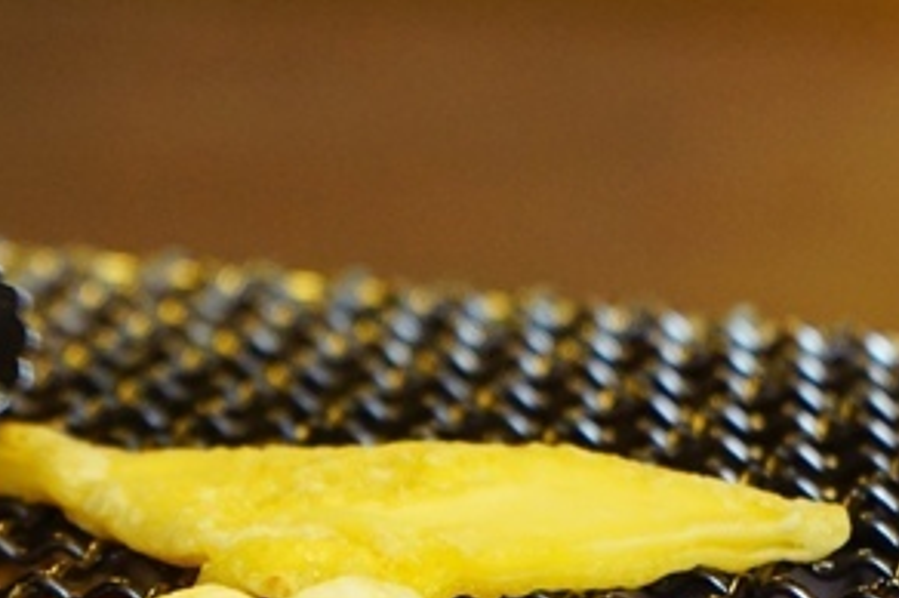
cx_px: 225
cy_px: 467
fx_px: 4789
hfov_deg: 10.7
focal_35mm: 192
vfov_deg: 7.1
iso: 2500
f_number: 5.6
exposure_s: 1/80
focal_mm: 70
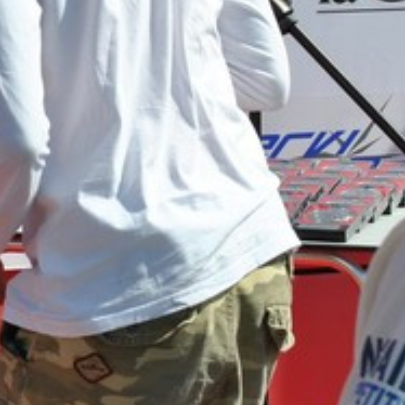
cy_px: 76
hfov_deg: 8.4
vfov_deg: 8.4
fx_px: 2753
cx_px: 32
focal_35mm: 208
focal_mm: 34
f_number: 9
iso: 100
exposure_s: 1/320
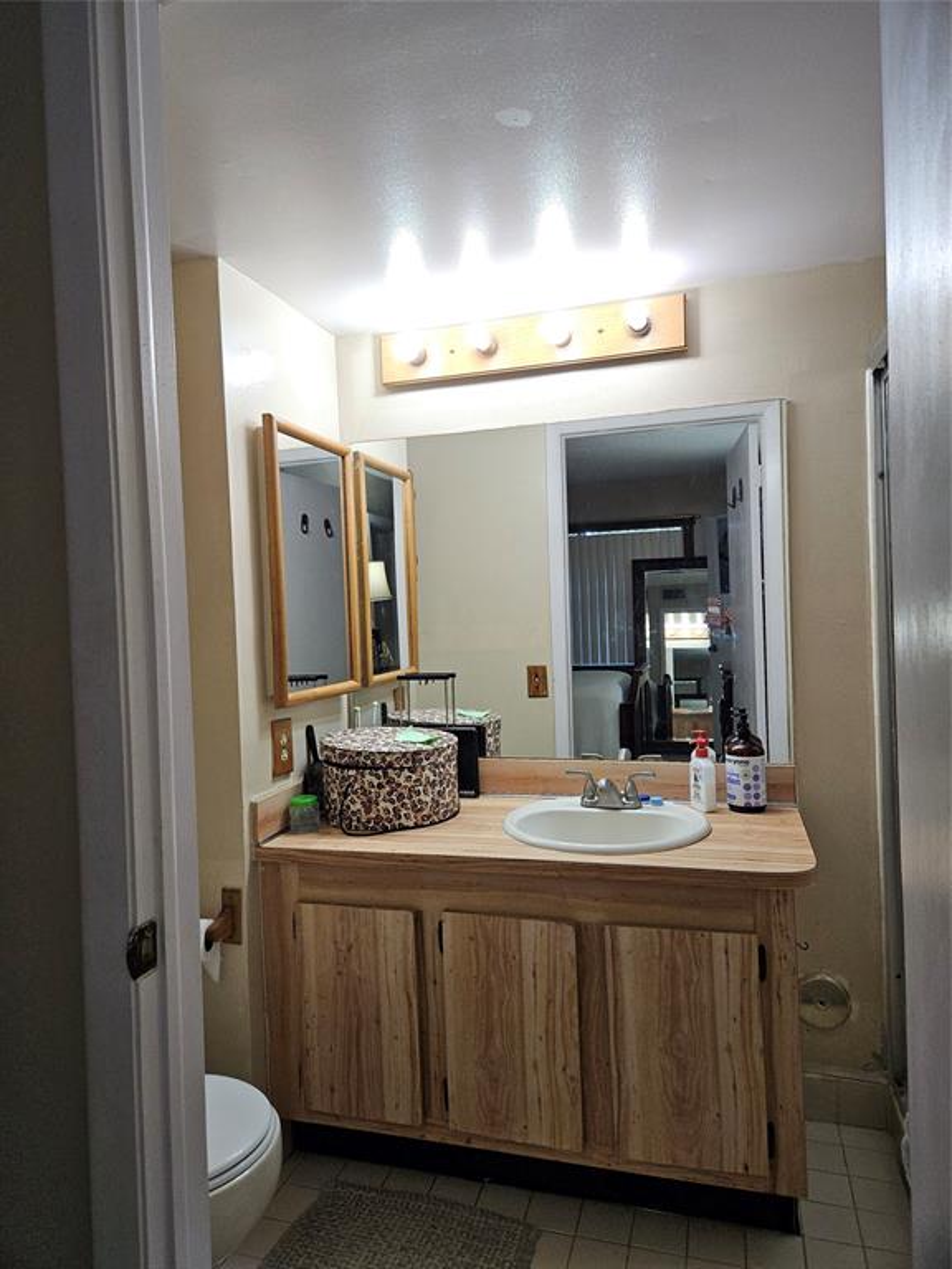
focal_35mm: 23
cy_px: 634
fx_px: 843
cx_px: 476
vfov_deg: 73.9
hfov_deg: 58.9
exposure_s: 1/120
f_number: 1.8
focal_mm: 5.4
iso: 100
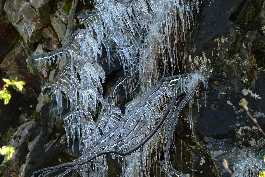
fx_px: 2098
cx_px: 120
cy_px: 118
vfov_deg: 4.8
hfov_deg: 7.2
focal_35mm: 285
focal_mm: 48.3
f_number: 3.6
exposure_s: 1/125
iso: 100
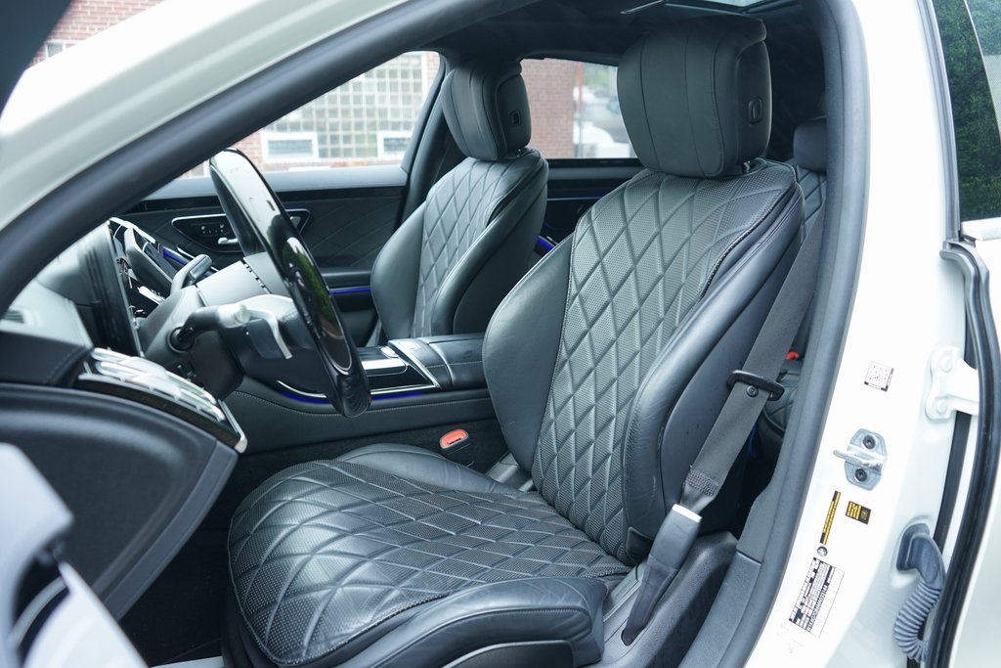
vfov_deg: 46.4
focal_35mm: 28
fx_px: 779
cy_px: 334
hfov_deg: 65.5
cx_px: 500
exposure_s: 1/50
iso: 320
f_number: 4
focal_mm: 28
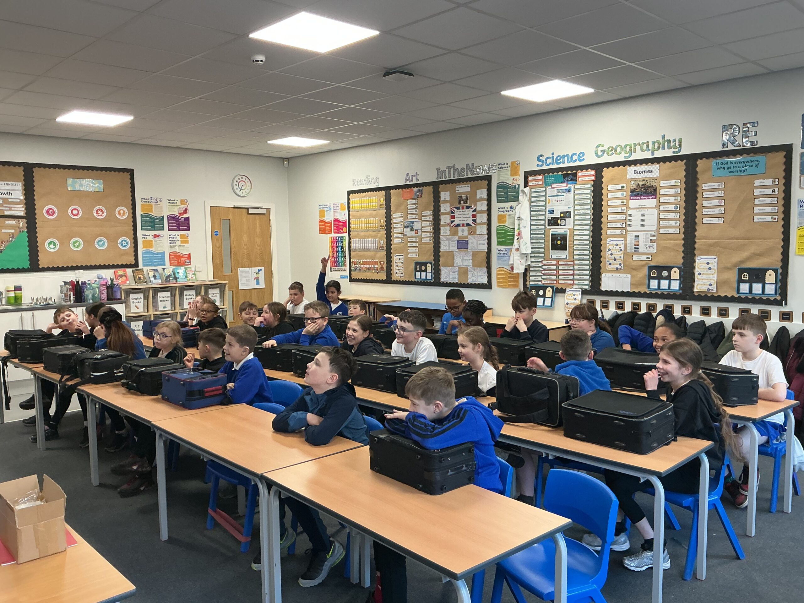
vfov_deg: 48.2
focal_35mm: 29
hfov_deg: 61.7
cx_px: 402
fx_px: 674
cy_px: 302
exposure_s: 1/60
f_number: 1.8
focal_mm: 3
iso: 125
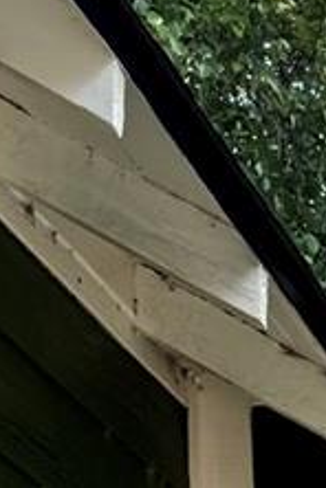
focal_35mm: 173
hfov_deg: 7.3
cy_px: 1161
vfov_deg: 10.3
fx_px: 2350
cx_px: 859
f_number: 1.78
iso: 80
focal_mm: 6.76
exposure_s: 1/1285
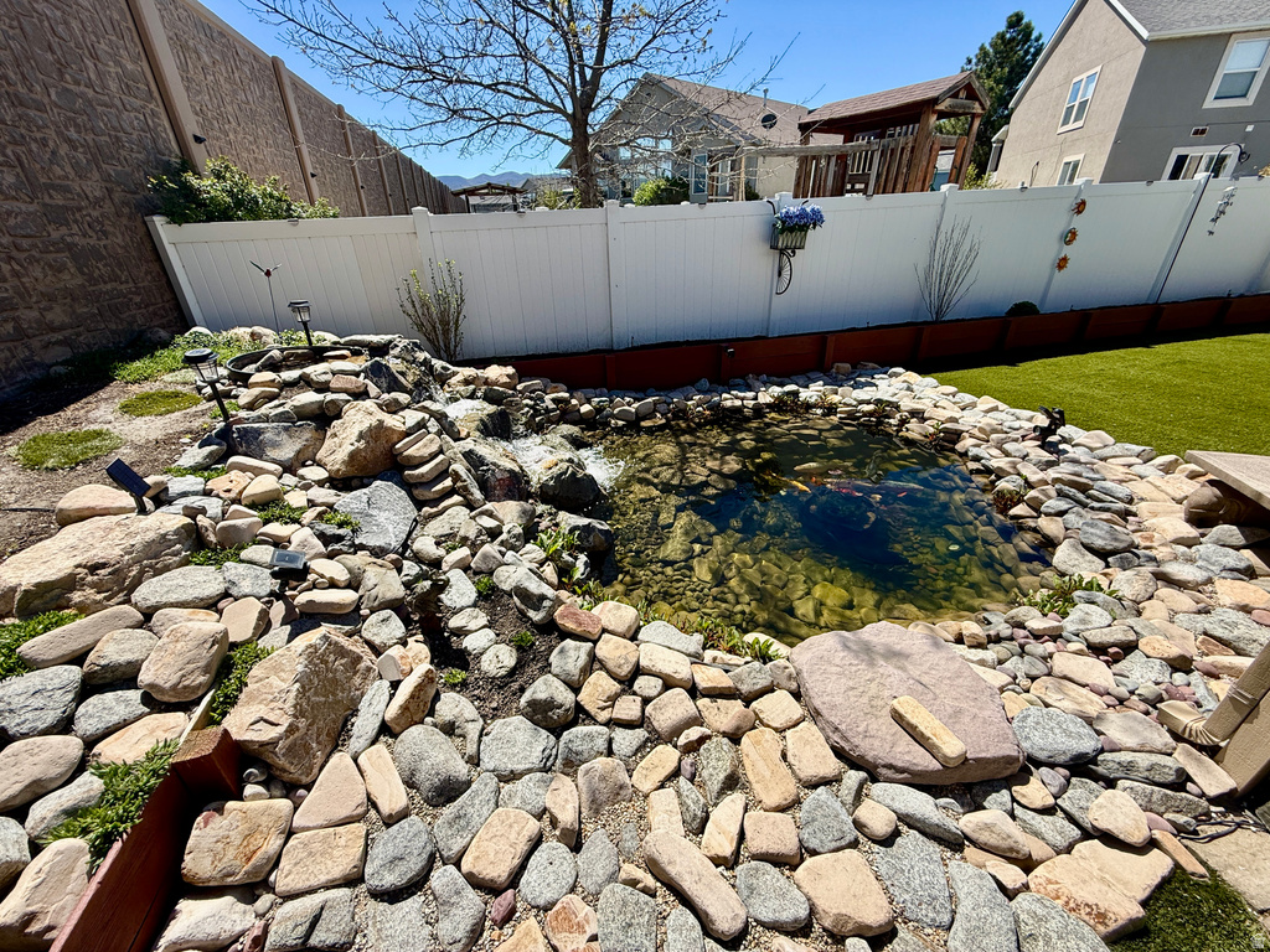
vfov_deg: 85.7
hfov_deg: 102.1
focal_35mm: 14
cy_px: 476
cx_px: 635
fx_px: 514
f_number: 2.2
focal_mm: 2.22
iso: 50
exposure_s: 1/1339
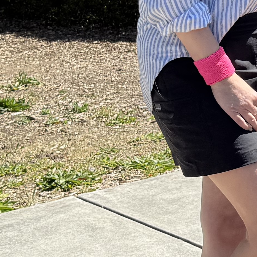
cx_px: 379
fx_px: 1092
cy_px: -23
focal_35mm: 130
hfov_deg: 12.8
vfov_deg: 13.2
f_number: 1.78
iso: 80
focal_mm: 6.76
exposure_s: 1/3425
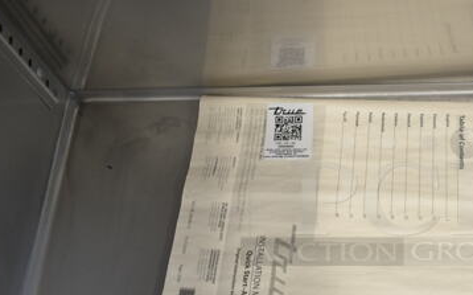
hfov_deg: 40.6
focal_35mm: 47
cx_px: 388
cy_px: 196
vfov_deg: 27.2
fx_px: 605
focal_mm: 18
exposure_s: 1/30
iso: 560
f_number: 3.5
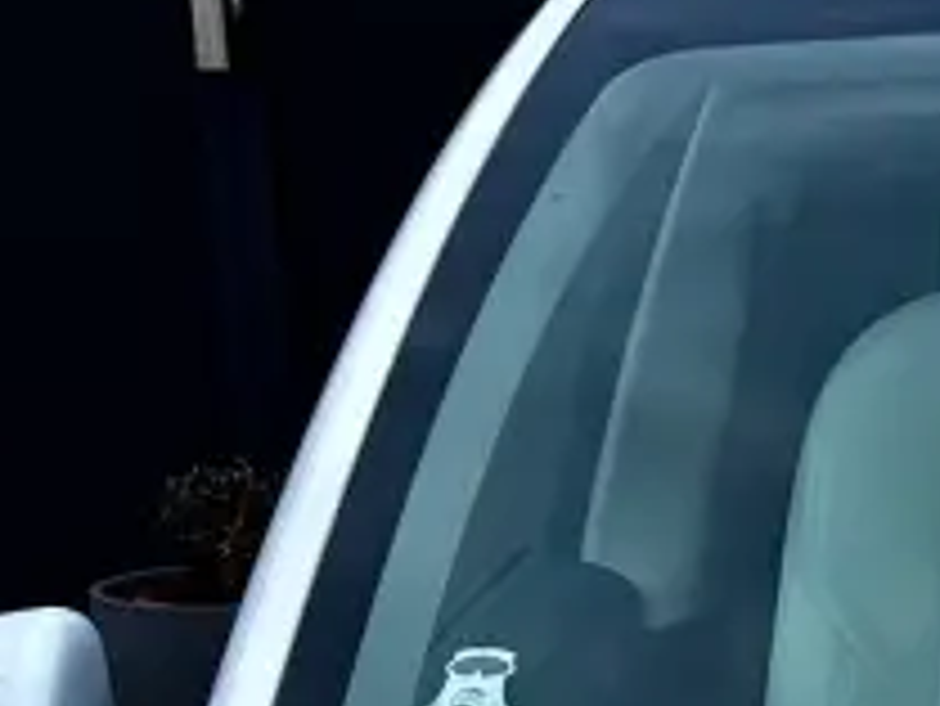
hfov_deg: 11.1
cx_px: 1723
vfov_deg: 8.0
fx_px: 4483
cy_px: 1947
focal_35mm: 165
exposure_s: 1/1689
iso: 80
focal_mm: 6.76
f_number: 1.78
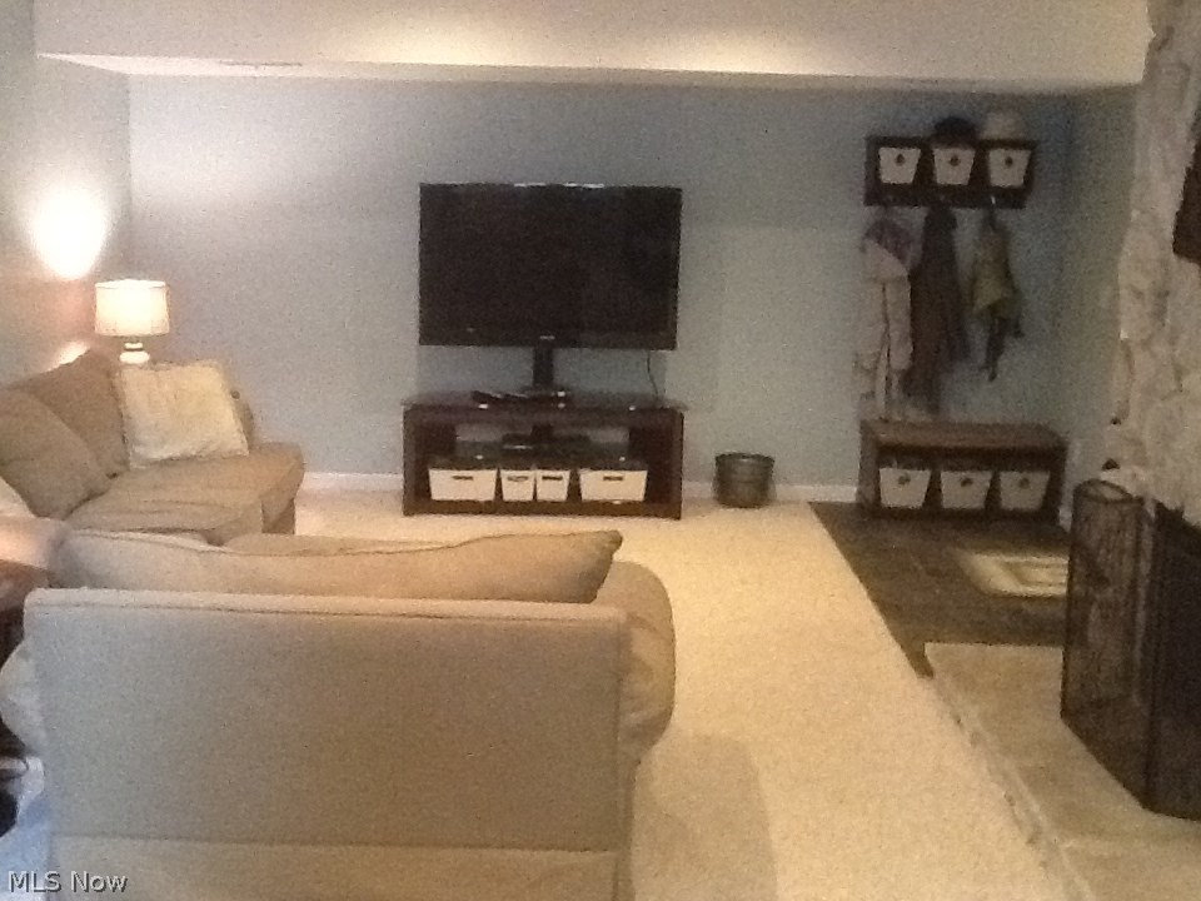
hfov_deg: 42.9
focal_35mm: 44
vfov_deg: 32.9
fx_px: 1527
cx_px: 600
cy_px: 450
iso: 500
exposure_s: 1/15
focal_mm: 2.03
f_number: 2.4
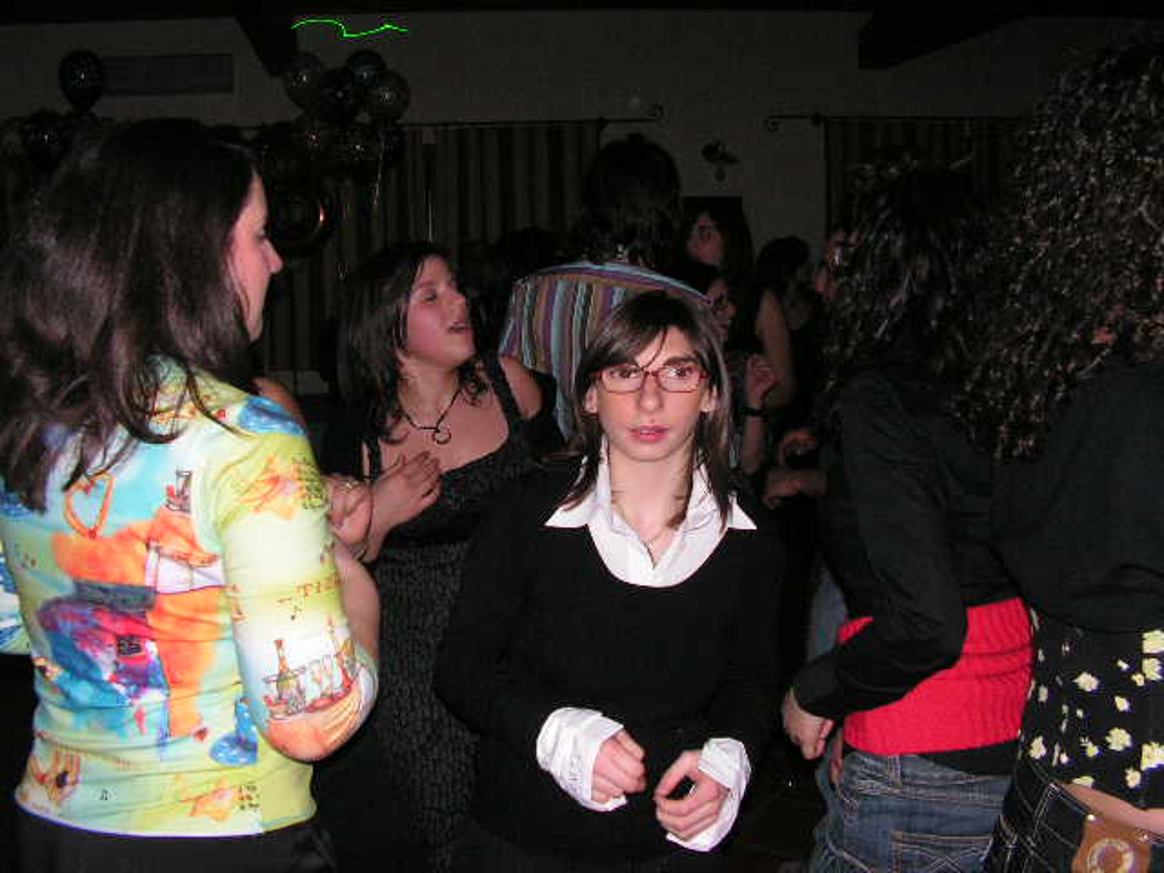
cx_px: 582
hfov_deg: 51.4
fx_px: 1211
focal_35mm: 36
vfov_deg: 39.7
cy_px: 436
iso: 200
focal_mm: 6
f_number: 3.2
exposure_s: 1/40
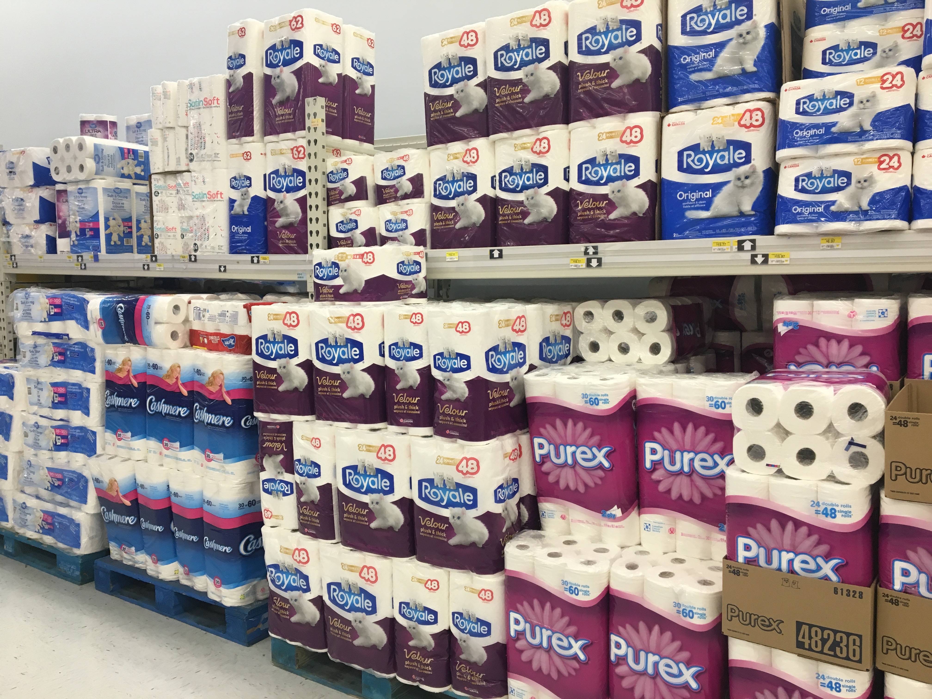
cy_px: 350
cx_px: 466
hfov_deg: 61.7
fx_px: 781
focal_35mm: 29
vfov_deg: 48.2
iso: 32
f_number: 2.2
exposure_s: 1/30
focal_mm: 4.15
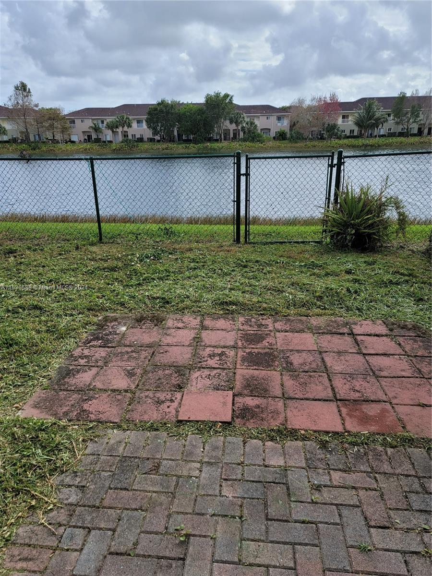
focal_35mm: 25
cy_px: 288
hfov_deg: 54.9
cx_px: 216
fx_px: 416
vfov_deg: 69.4
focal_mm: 7
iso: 20
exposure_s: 1/740
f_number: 1.8
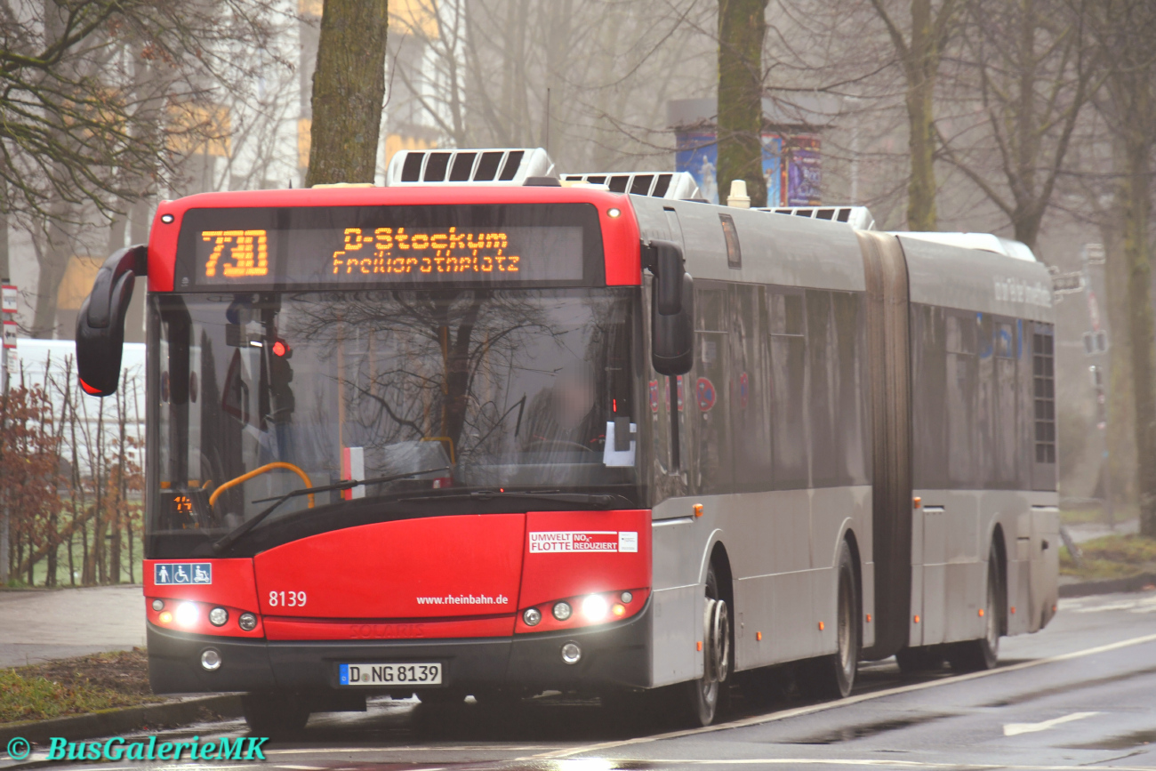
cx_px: 578
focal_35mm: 300
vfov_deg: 4.6
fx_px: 9634
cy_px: 386
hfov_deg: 6.9
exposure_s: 1/125
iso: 560
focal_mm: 200
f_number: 5.6
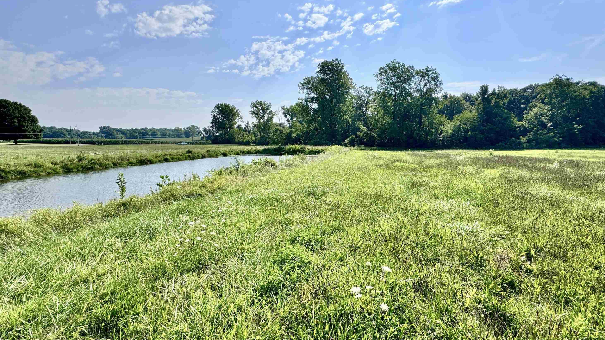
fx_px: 257
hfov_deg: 99.3
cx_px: 314
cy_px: 173
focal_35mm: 16
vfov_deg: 67.1
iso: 40
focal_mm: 2.22
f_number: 2.2
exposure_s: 1/1927
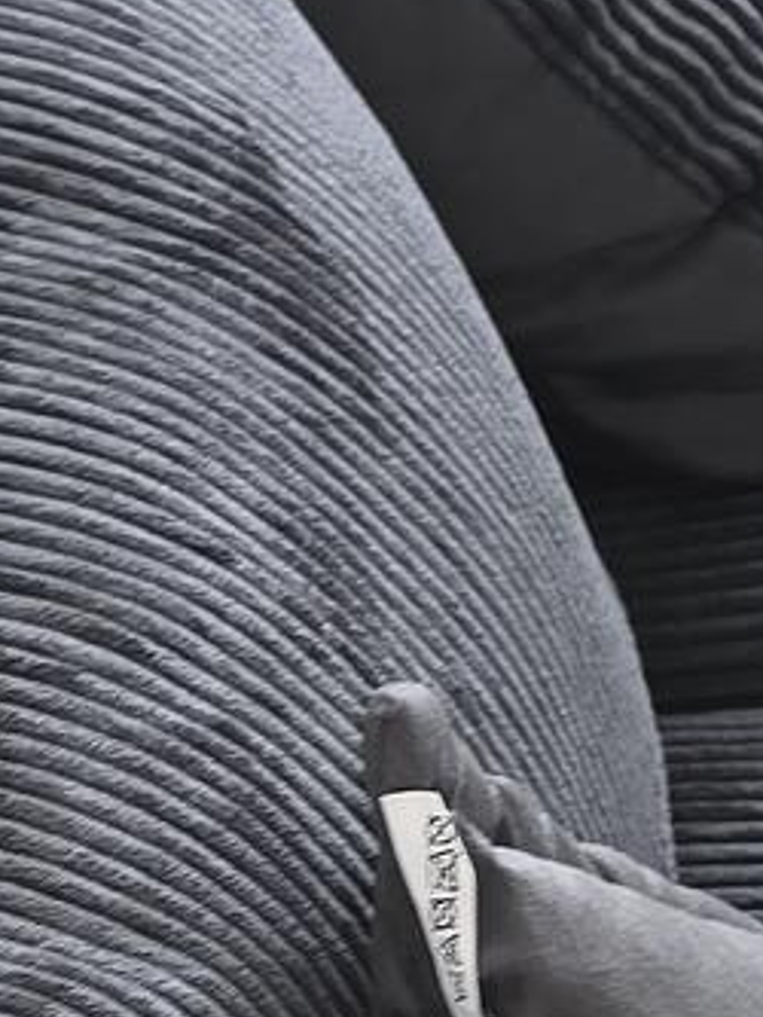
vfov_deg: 13.7
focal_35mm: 138
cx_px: -186
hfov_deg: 10.6
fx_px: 4053
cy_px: 1399
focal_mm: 6.3
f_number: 1.7
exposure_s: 1/20
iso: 800
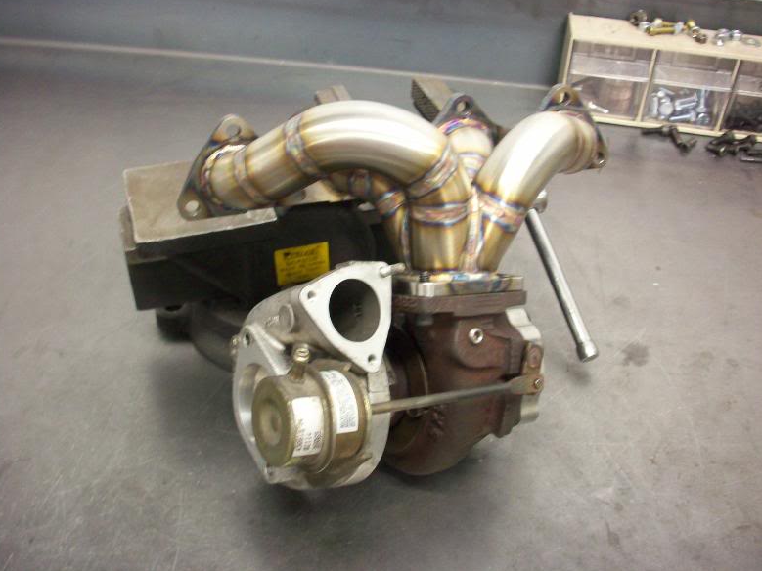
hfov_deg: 49.0
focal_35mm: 38
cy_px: 282
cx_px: 380
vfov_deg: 37.7
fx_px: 836
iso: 160
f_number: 2.8
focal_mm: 6.2
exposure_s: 1/8.07
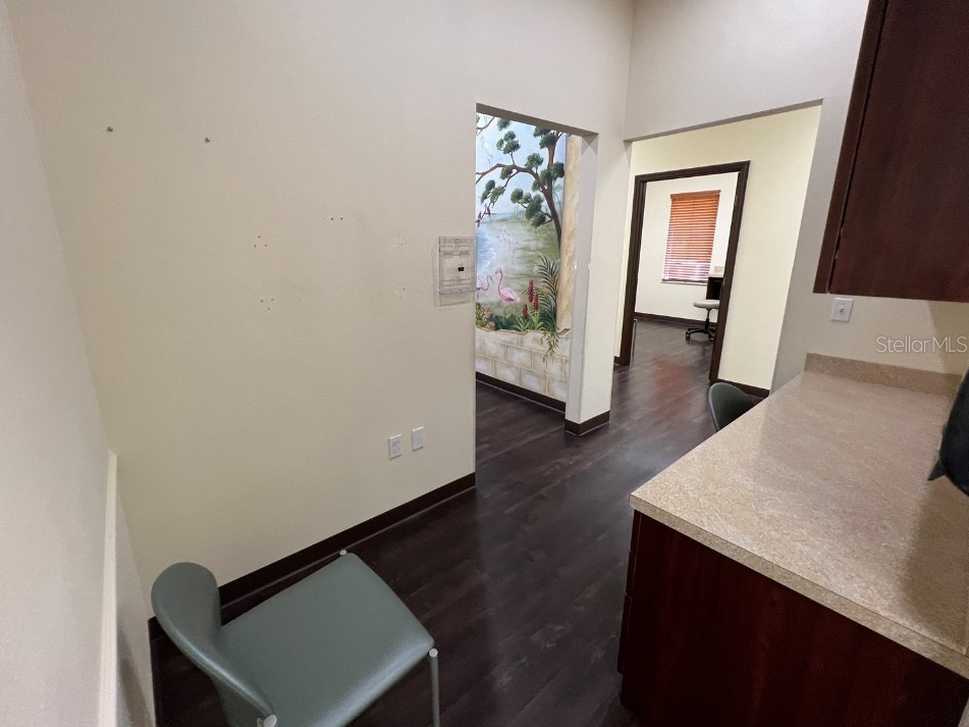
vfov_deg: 85.6
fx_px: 392
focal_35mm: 14
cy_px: 344
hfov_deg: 101.9
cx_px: 450
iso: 200
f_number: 1.8
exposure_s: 1/60
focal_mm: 1.57
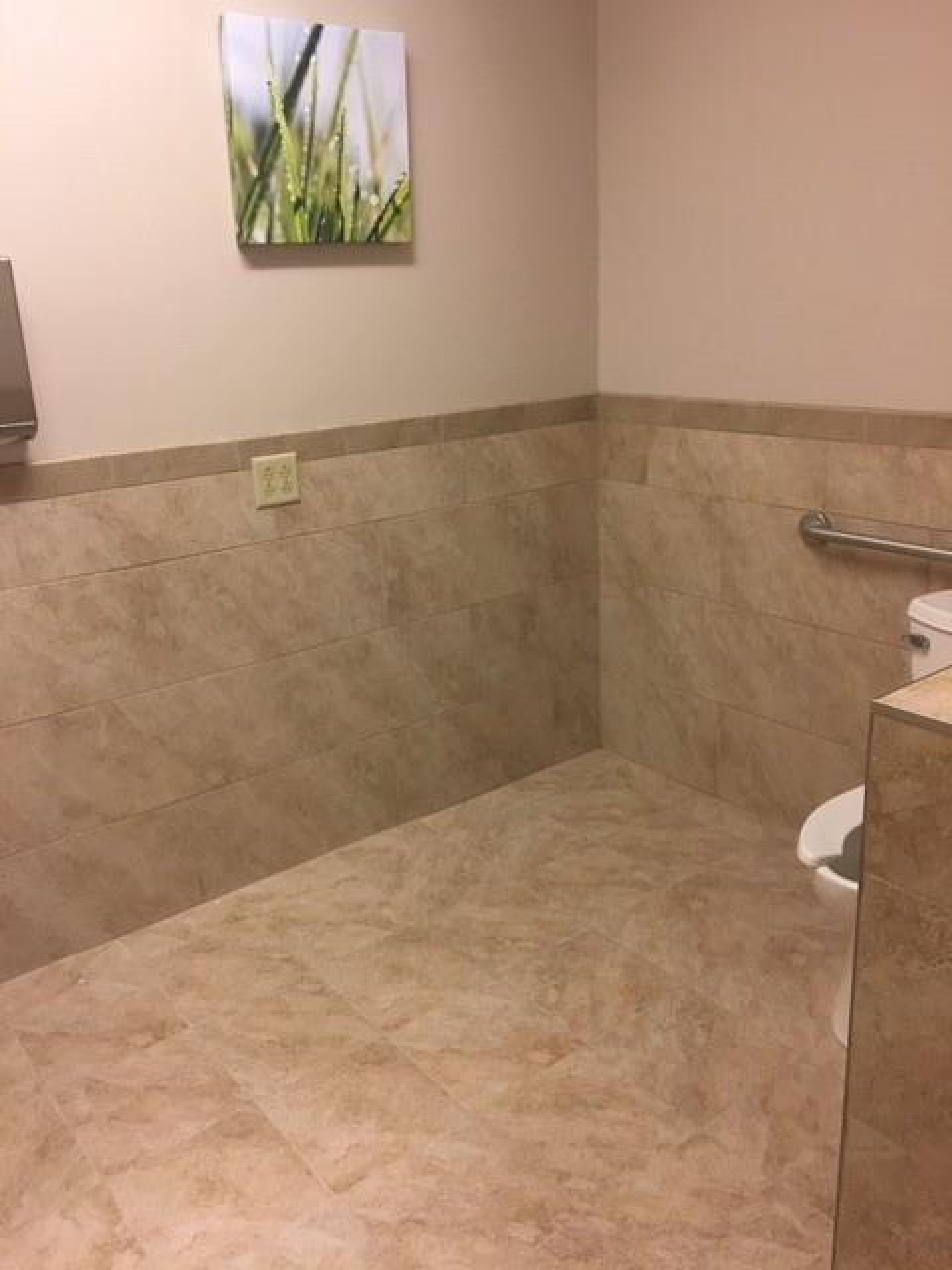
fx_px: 1063
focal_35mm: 29
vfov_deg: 61.7
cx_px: 476
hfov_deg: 48.2
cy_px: 635
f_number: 2.2
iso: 80
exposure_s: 1/30
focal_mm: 4.15
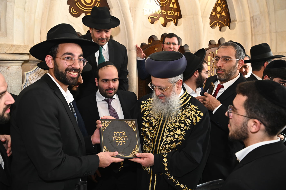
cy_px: 95
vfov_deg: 41.0
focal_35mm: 32
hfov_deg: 58.8
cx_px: 143
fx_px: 254
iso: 800
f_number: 5
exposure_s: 1/125
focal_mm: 32
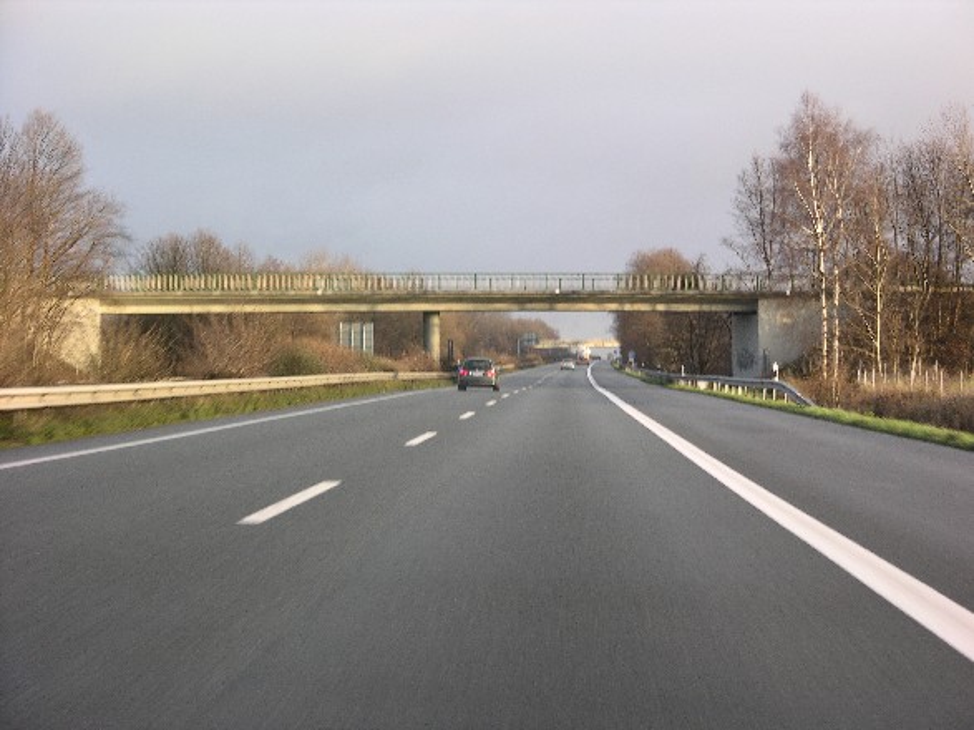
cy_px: 365
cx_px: 487
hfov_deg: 21.1
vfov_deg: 15.9
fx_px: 2616
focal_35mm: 93
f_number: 3.6
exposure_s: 1/60.4
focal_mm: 23.7
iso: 50
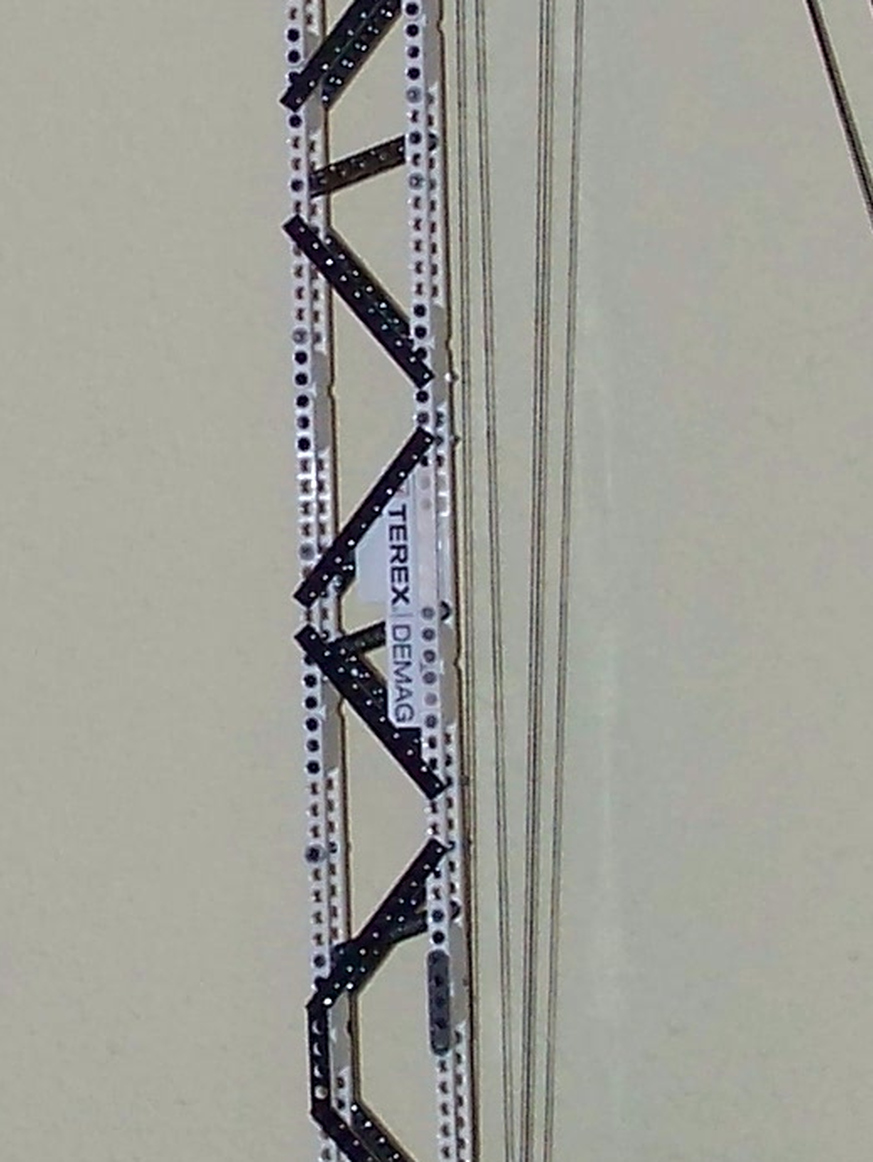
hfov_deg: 7.3
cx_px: -136
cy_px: 188
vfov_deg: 9.7
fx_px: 6820
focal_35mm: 203
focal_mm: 9.1
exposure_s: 1/80
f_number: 3.2
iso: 200
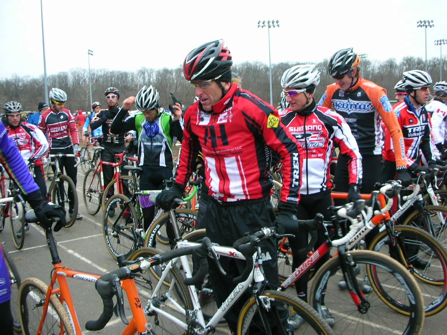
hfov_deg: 52.6
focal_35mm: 35
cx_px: 224
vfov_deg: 40.7
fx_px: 452
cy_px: 168
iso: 50
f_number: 3
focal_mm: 5.8
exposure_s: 1/59.7
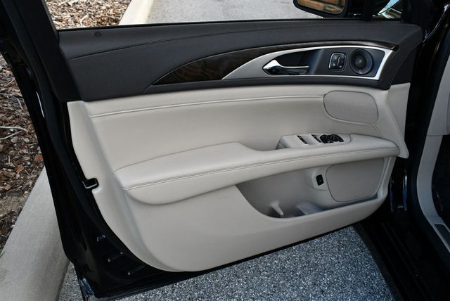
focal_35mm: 36
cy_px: 150
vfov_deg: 36.9
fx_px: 450
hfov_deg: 53.1
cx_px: 225
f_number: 5.6
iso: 280
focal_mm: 18
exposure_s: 1/250
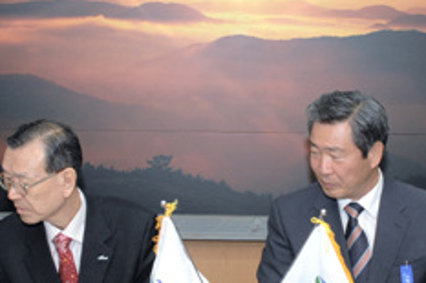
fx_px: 905
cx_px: 245
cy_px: 142
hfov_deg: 26.5
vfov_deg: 17.8
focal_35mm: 76
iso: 250
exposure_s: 1/100
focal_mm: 17
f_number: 4.5
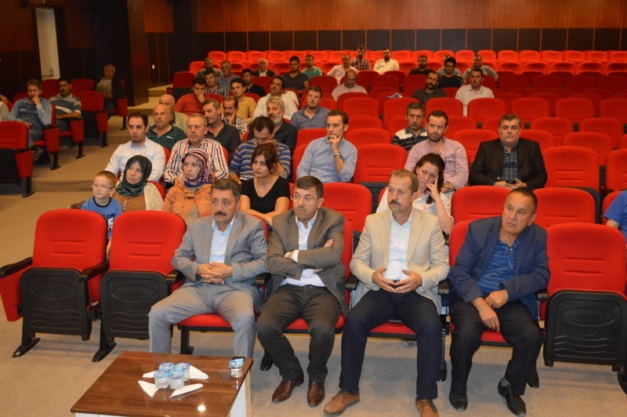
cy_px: 208
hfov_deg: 53.2
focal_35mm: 36
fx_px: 626
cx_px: 314
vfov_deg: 36.8
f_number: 4
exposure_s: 1/60
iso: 3200
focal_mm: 24
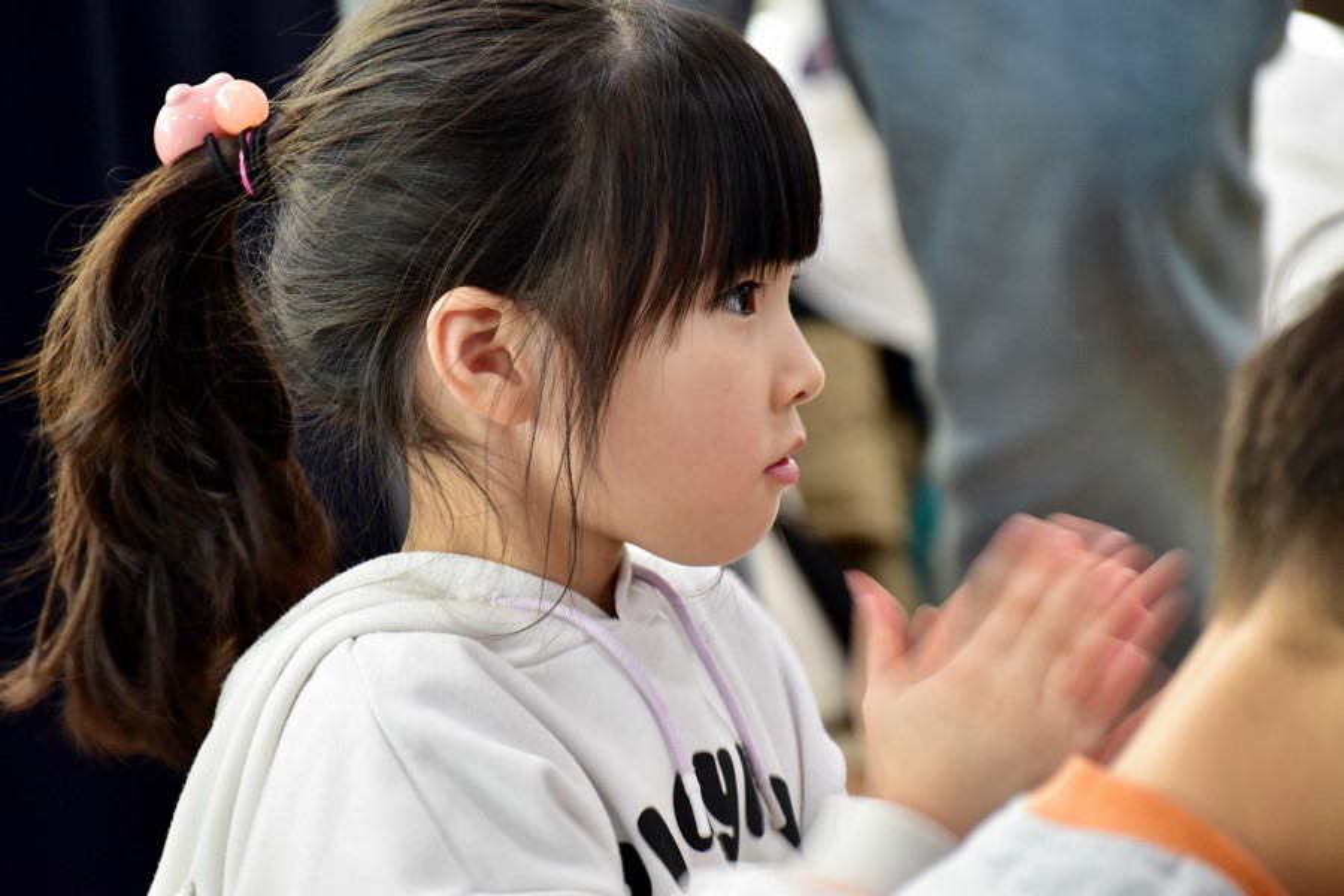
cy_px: 448
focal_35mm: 300
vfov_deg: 4.6
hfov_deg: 6.9
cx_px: 672
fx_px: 11199
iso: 800
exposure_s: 1/40
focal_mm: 200
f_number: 6.3
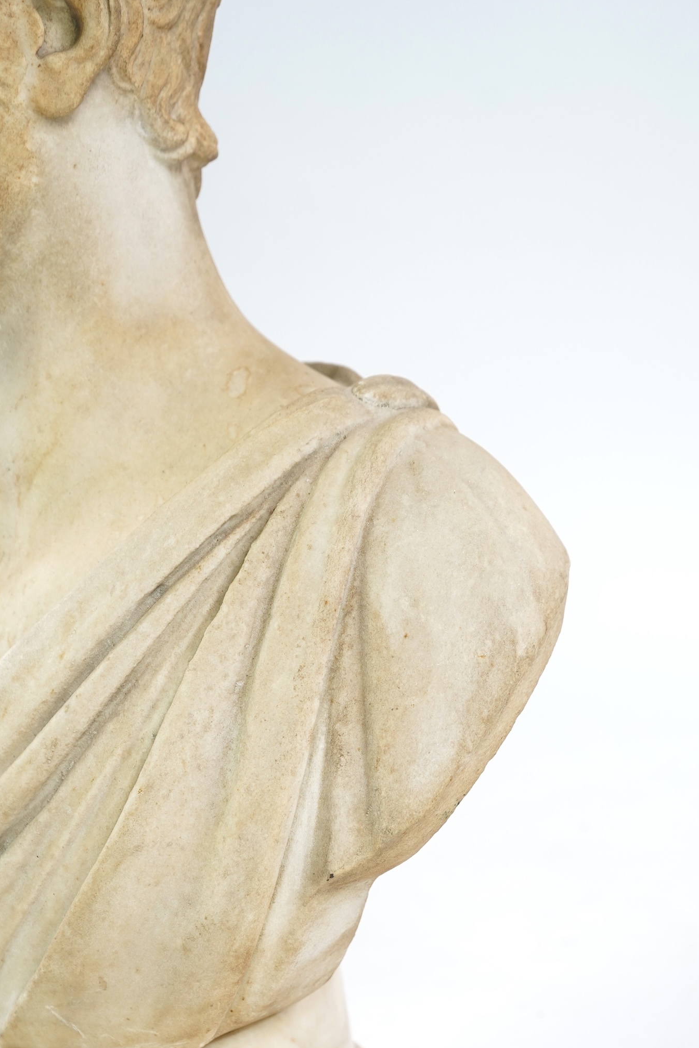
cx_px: 352
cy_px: 749
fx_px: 1776
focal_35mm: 61
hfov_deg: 22.3
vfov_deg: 32.4
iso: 500
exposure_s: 1/100
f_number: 4.5
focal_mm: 41
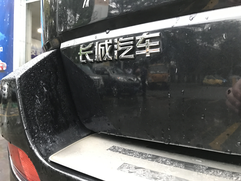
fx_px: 195
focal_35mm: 28
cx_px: 120
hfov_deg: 63.4
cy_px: 90
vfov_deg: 49.7
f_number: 1.8
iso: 80
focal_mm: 3.99
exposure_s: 1/7
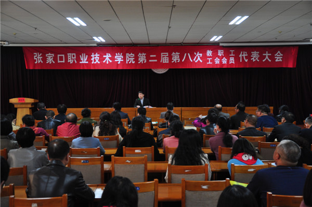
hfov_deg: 43.7
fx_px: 389
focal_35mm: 45
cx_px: 156
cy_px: 104
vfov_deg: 29.8
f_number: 4.2
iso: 640
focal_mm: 30
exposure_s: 1/20
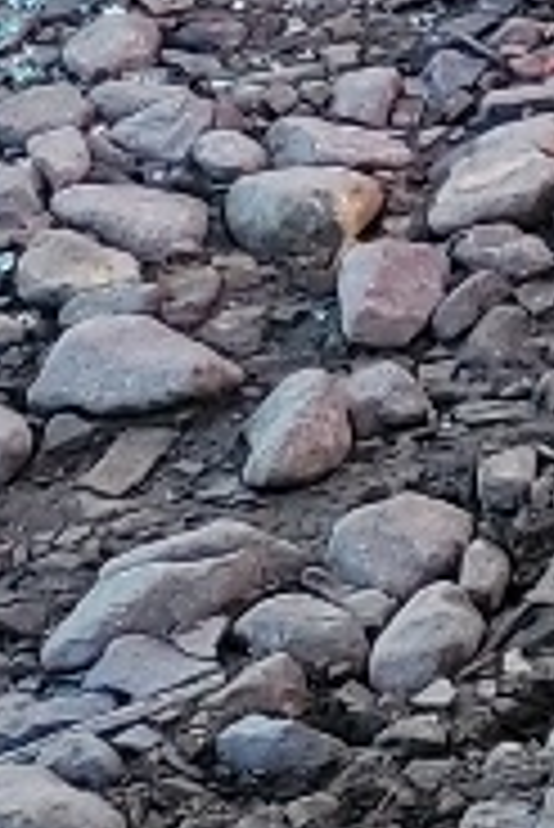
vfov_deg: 8.4
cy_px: -670
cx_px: 3265
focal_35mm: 235
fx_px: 5414
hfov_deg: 4.5
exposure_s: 1/833
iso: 50
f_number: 1.5
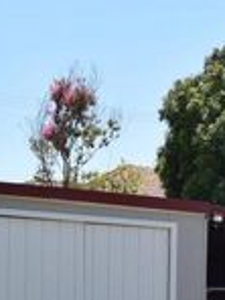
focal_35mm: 101
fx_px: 875
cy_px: 307
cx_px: 290
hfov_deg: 14.1
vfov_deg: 18.9
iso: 100
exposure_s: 1/200
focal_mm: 22
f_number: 10
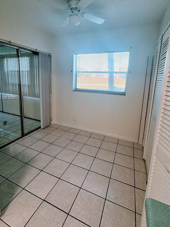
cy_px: 98
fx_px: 118
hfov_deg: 71.5
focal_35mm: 18
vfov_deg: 87.2
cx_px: 80
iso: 80
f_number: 2.2
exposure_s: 1/120
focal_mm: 2.22
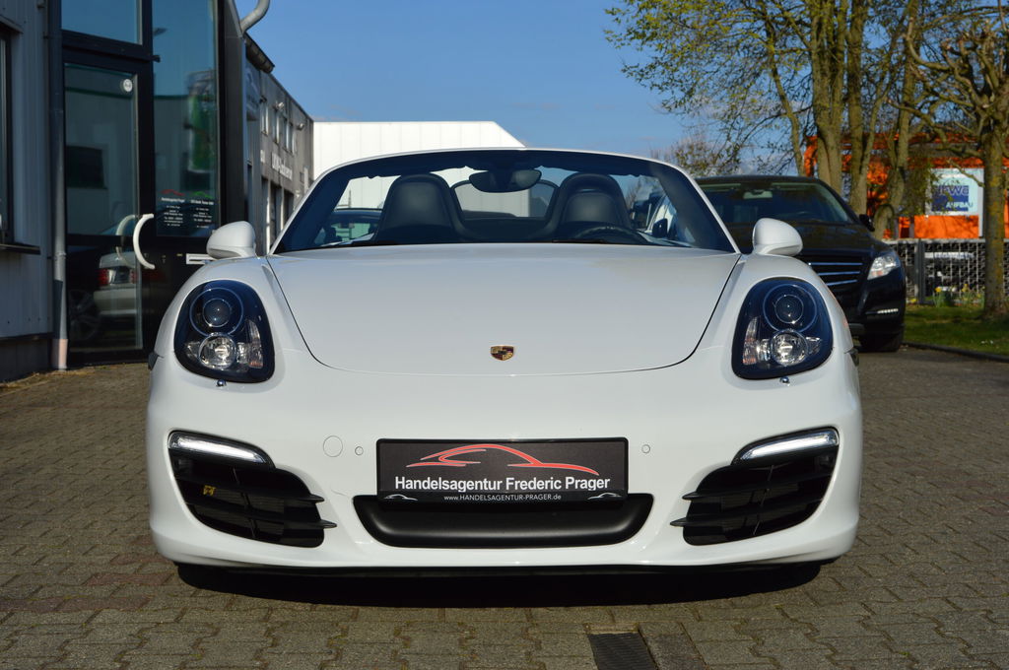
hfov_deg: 36.9
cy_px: 335
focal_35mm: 54
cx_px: 504
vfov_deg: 25.0
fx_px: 1512
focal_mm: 36
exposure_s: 1/400
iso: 100
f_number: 10
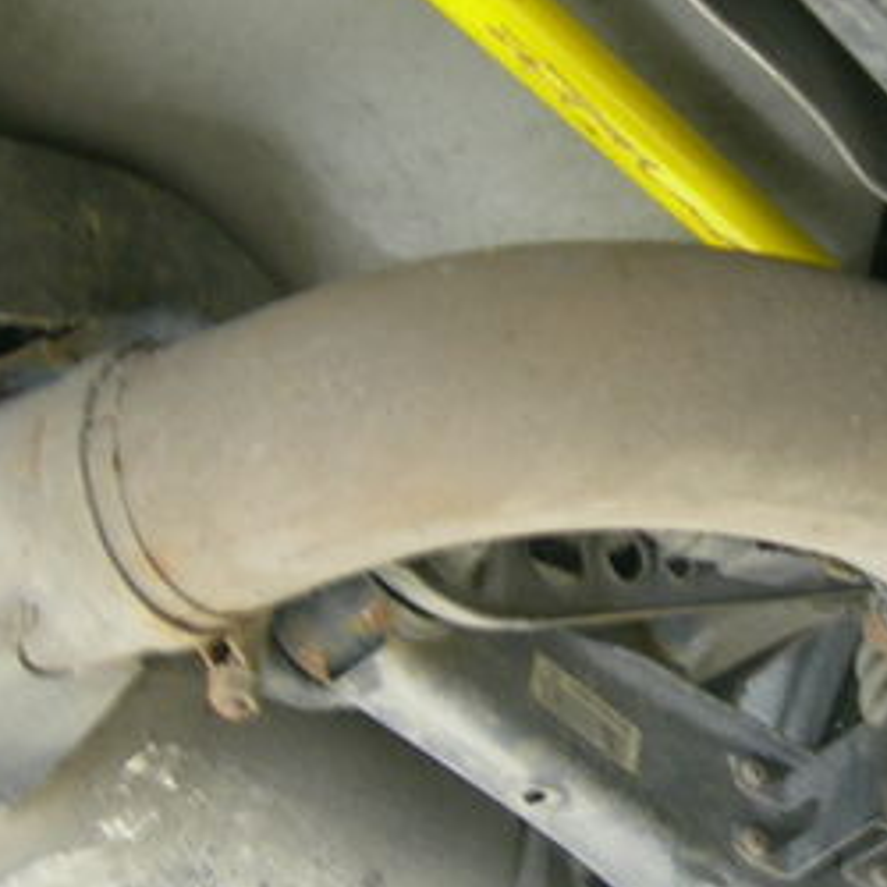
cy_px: 472
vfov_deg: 20.2
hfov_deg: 19.8
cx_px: 784
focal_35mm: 86
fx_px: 2493
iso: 200
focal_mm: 7.8
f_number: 2.8
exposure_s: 1/2.4
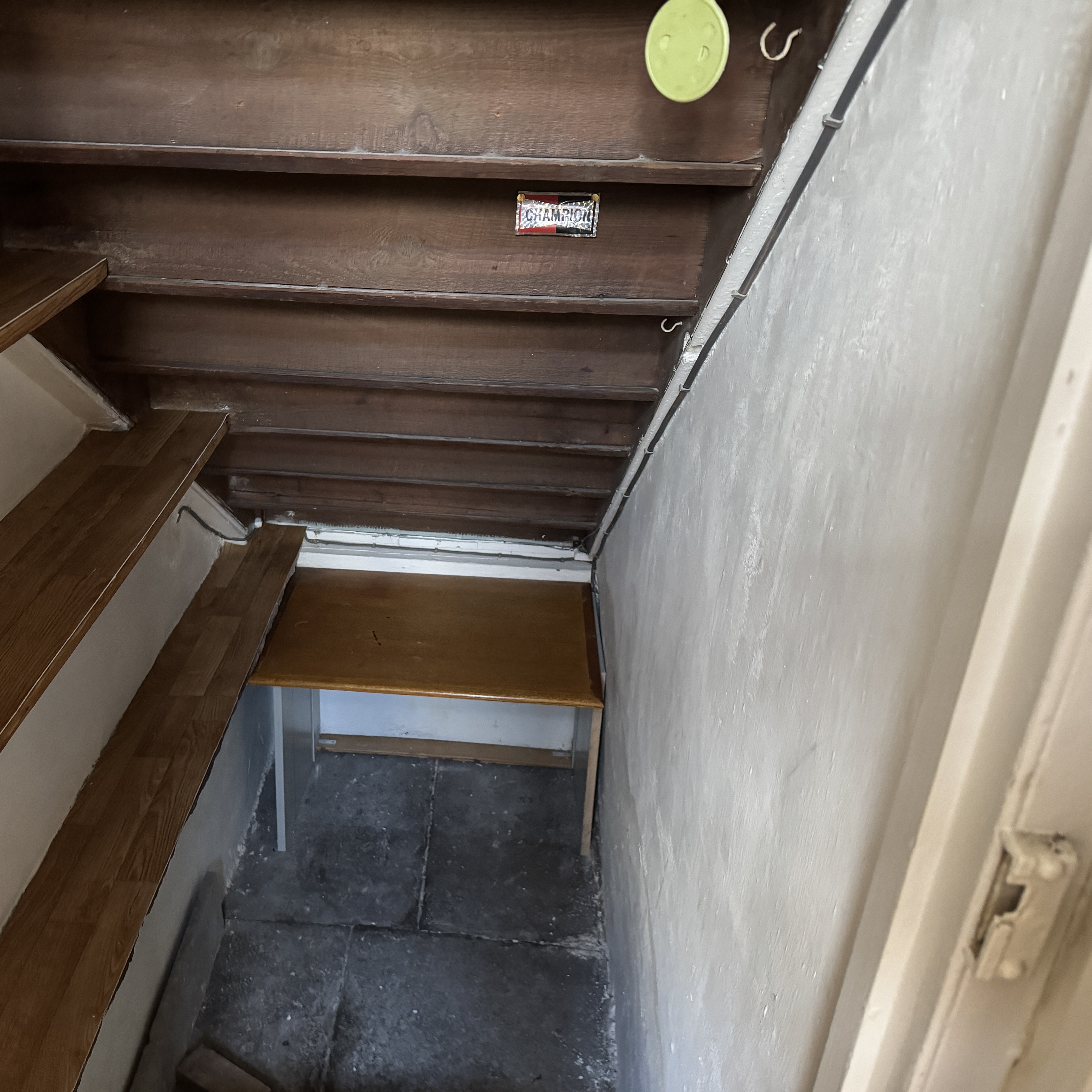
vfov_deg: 55.6
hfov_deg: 54.9
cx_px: 405
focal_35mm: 29
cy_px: 542
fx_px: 1035
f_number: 1.78
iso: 1000
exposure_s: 1/37
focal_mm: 6.76
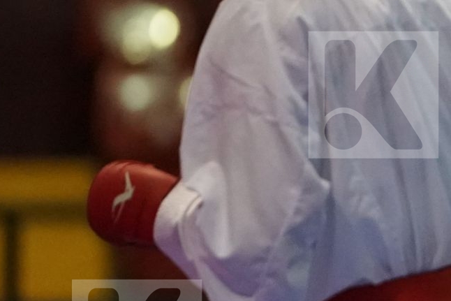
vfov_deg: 1.8
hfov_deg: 2.6
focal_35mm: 777
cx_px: 610
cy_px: 95
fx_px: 9736
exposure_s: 1/800
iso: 6400
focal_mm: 186
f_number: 2.8
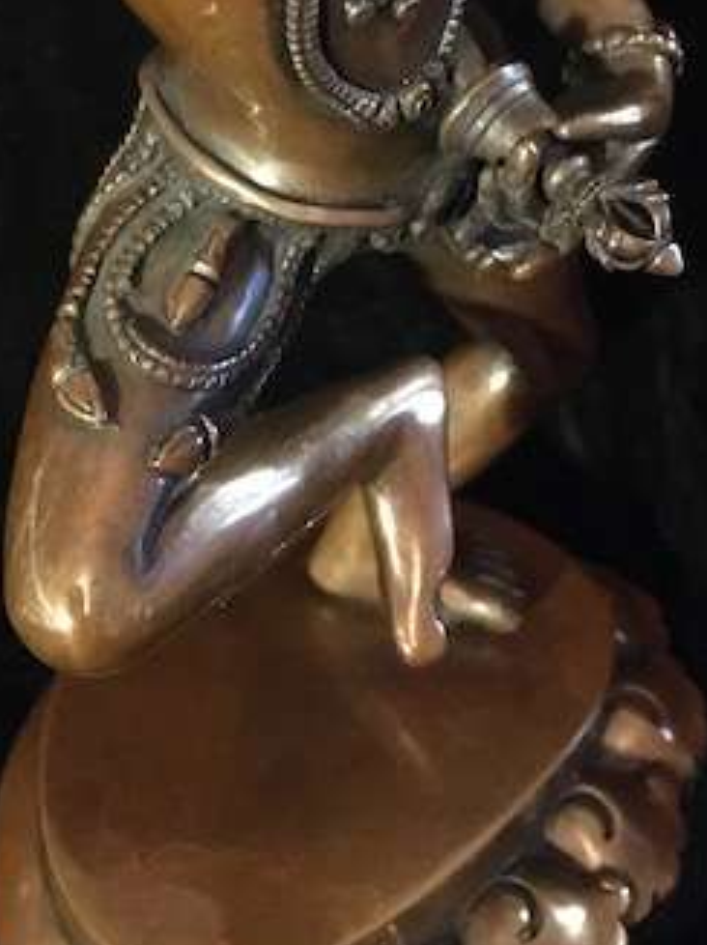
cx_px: 258
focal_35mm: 57
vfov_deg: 32.5
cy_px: 133
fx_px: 1554
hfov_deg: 25.5
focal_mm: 4.15
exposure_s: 1/17
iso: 1000
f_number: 2.2
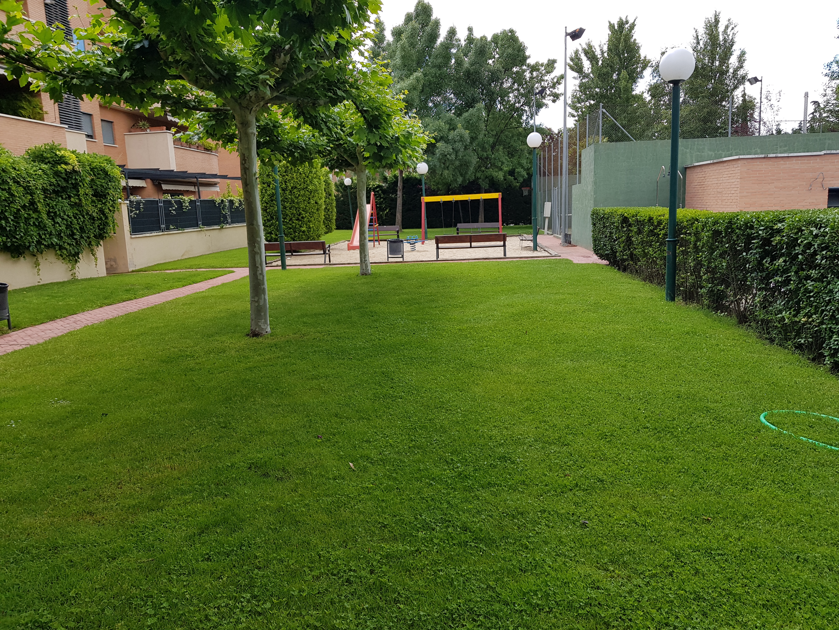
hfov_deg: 67.3
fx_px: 630
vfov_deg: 53.1
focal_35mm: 26
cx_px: 420
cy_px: 315
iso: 40
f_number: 1.7
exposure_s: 1/618
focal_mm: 4.3
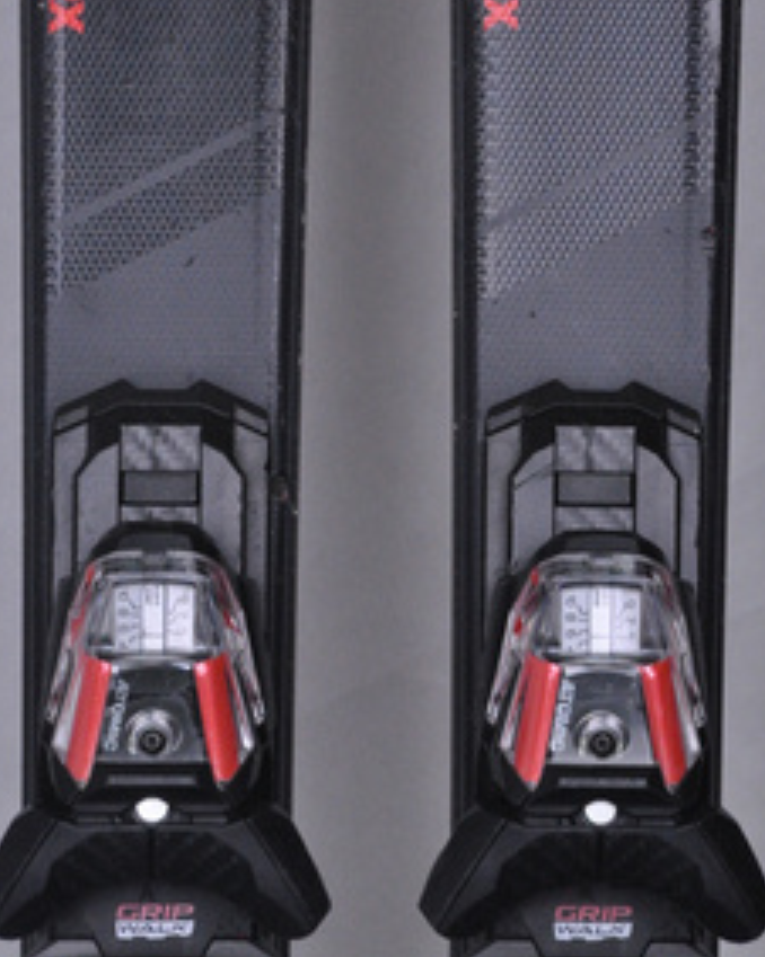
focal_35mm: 235
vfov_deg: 8.2
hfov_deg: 6.6
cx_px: 374
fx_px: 6651
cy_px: 200
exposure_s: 1/125
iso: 3200
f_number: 9.5
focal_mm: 105
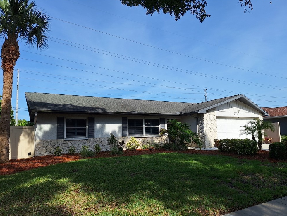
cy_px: 110
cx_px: 143
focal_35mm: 24
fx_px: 199
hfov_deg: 71.6
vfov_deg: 56.8
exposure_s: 1/2915
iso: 40
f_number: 1.8
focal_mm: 5.54
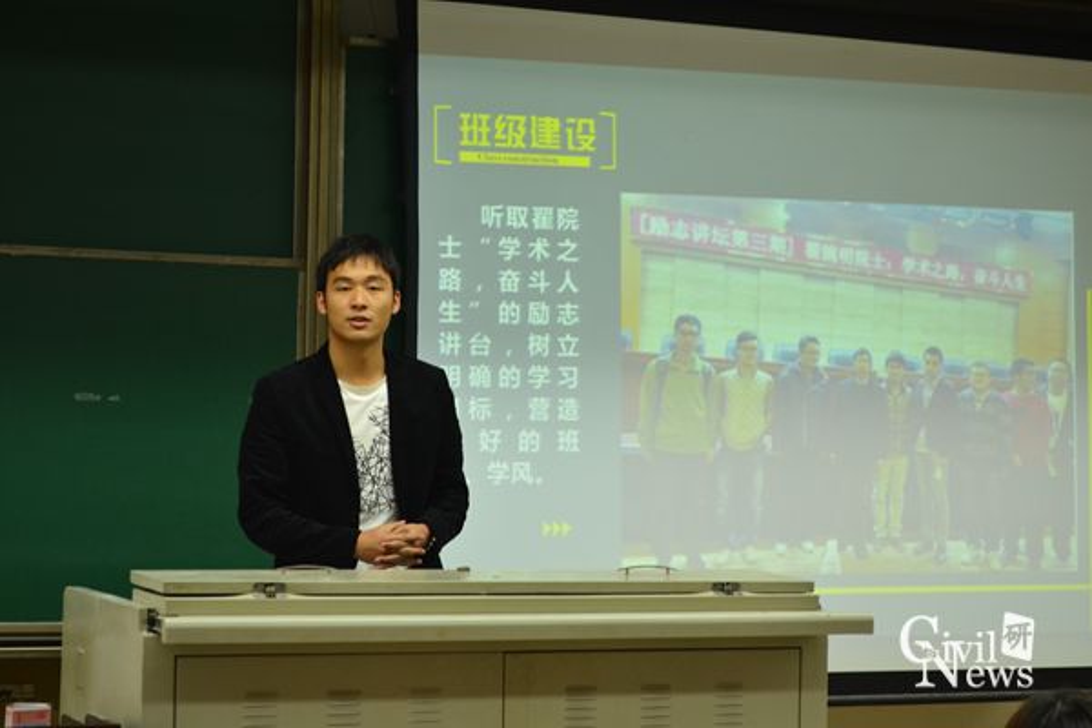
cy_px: 364
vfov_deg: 17.5
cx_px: 546
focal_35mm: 78
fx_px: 2366
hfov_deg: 26.0
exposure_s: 1/60
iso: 800
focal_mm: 52
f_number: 6.3
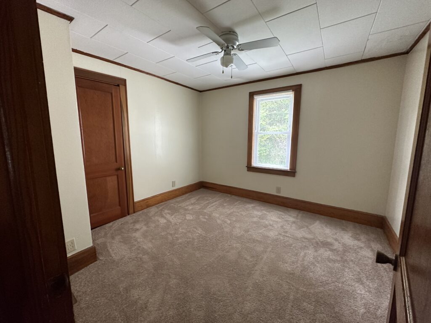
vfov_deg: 85.7
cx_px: 216
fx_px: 174
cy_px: 162
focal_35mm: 14
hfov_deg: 102.1
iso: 400
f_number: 2.2
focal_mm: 2.22
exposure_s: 1/60
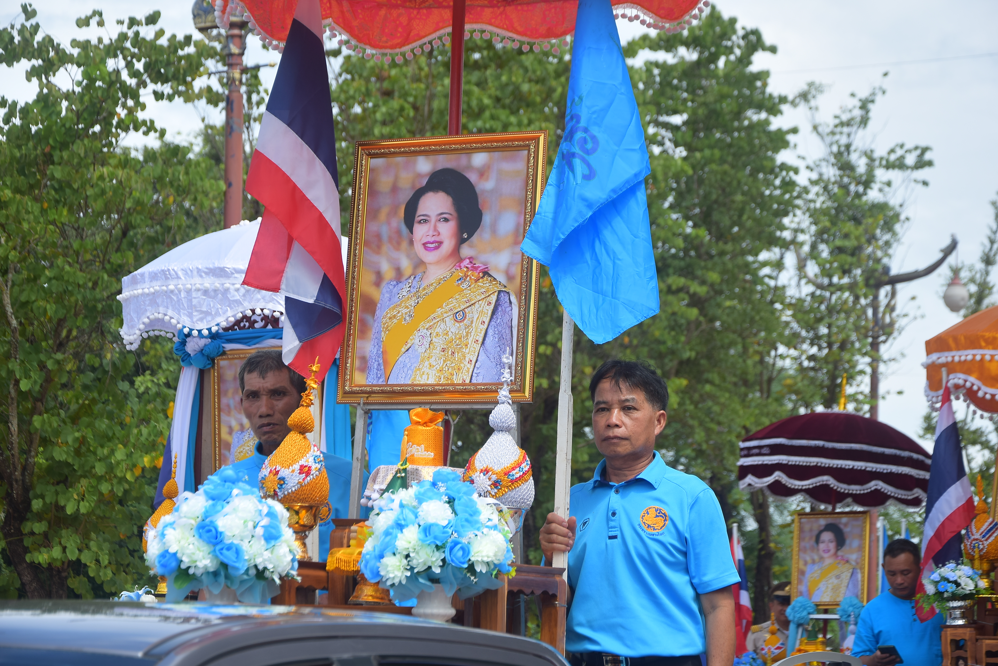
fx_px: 2579
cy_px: 333
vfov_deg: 14.7
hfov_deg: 21.9
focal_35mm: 93
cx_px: 499
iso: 100
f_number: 5.3
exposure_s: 1/320
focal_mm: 62
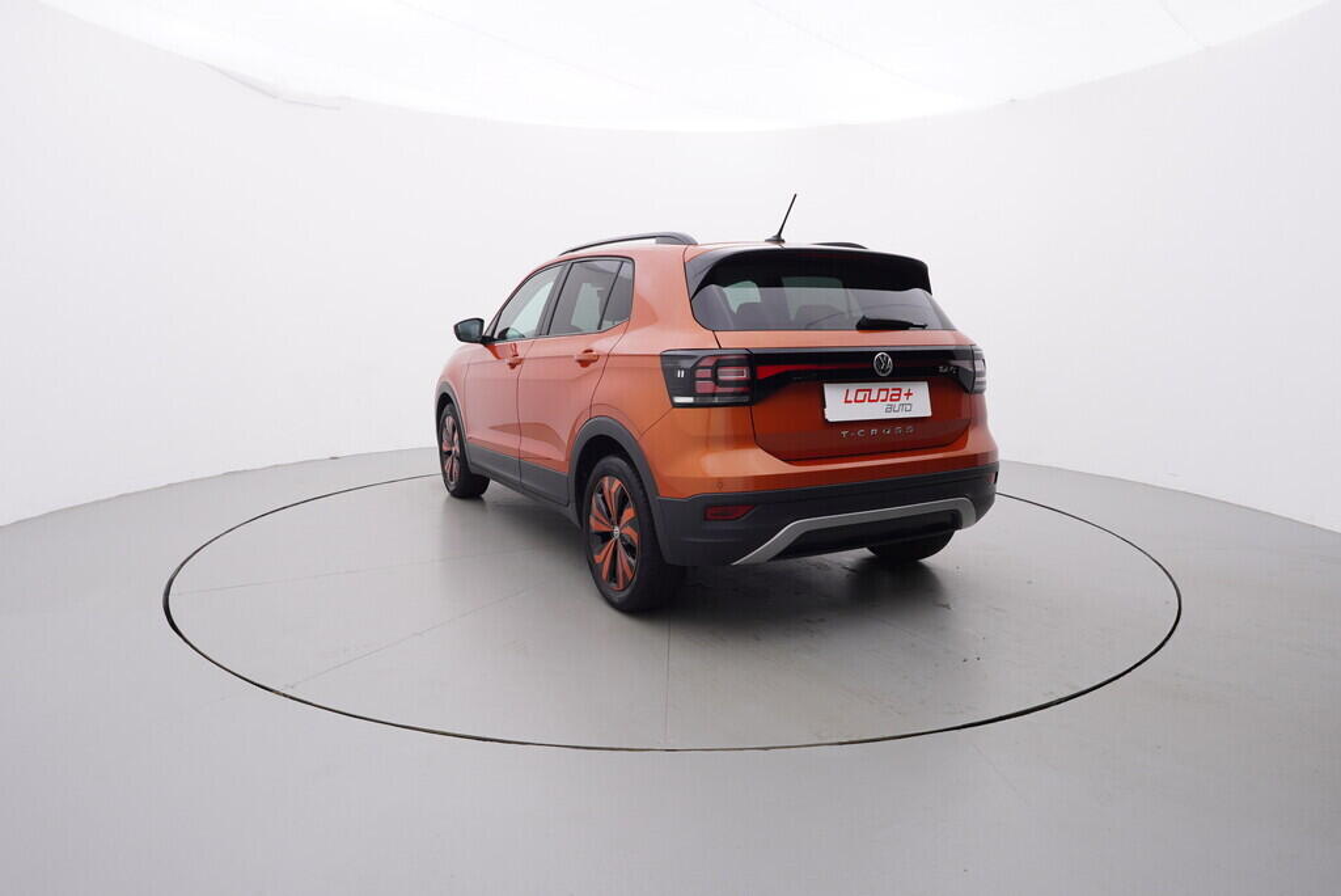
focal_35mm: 22
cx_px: 670
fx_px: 839
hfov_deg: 77.3
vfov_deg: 56.2
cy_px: 448
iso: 200
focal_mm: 15
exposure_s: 1/80
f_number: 5
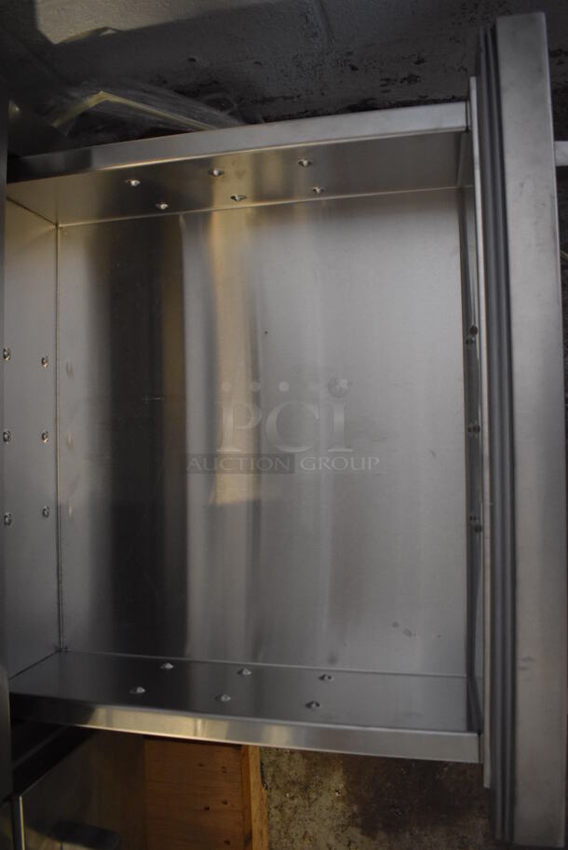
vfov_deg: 67.3
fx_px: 638
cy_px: 425
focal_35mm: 27
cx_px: 284
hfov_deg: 48.0
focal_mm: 18
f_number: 3.5
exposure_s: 1/125
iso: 3200
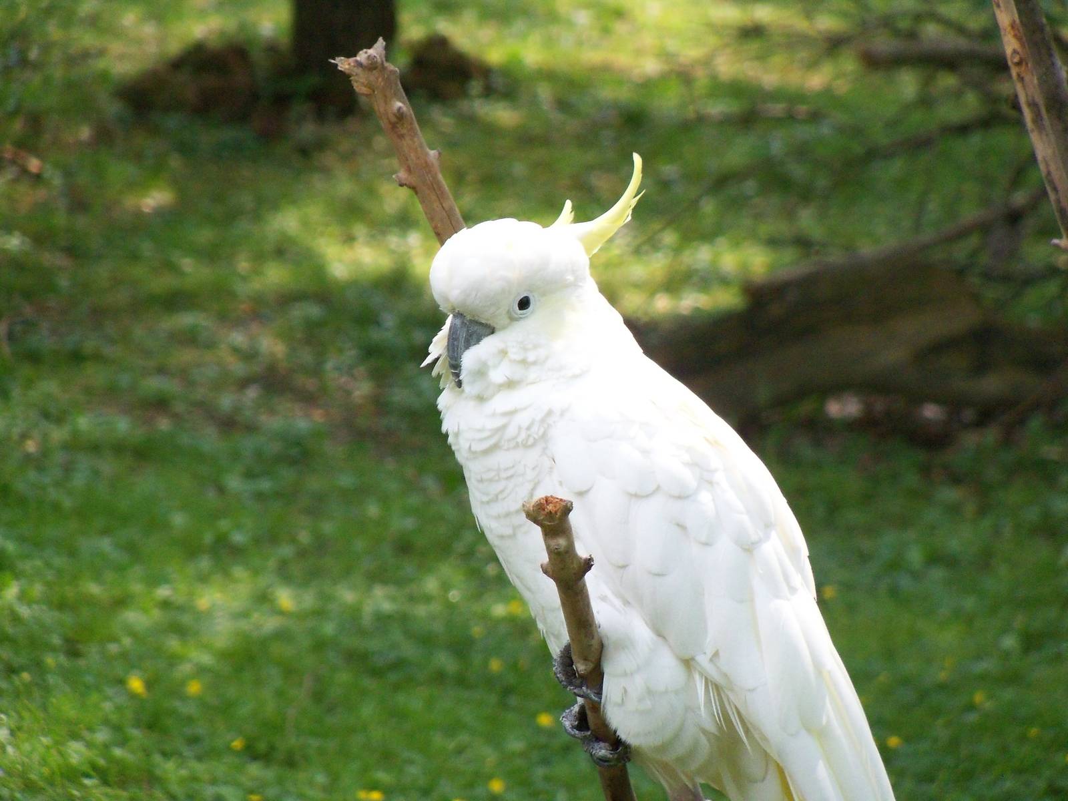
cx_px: 534
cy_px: 400
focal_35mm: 286
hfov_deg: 6.9
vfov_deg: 5.2
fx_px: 8824
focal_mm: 50.6
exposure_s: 1/500
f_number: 4.5
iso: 500
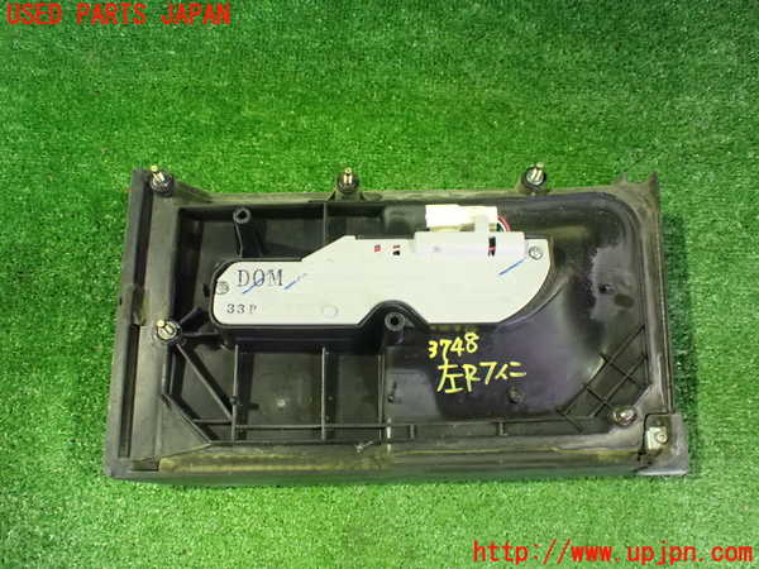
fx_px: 658
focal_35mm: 30
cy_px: 284
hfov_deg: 60.0
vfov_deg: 46.8
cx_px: 380
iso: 1600
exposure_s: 1/30
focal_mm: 5.4
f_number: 2.3
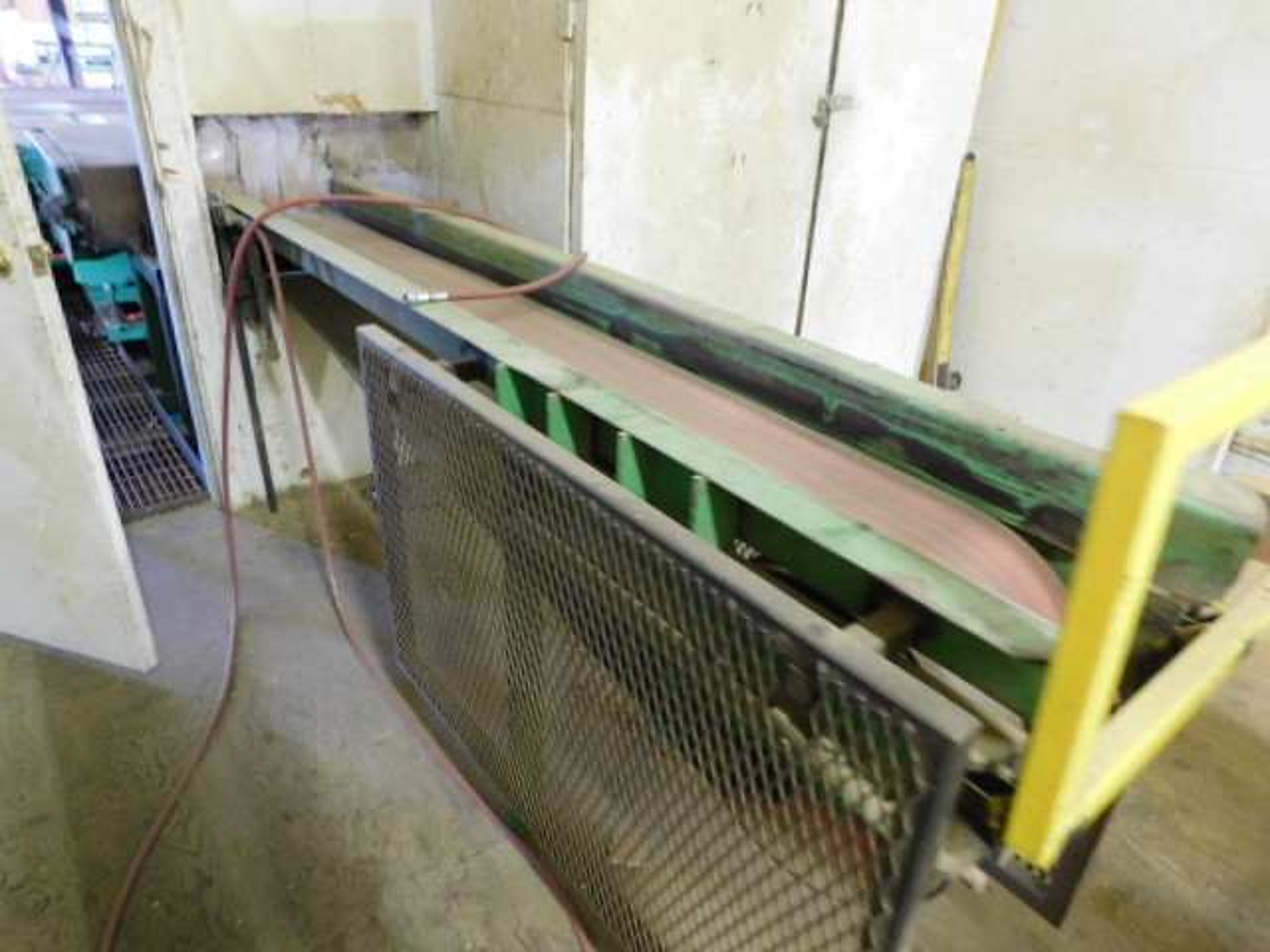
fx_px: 844
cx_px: 635
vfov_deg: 58.9
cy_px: 476
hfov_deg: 73.9
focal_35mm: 23
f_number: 3
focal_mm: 4
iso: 640
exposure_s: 1/8
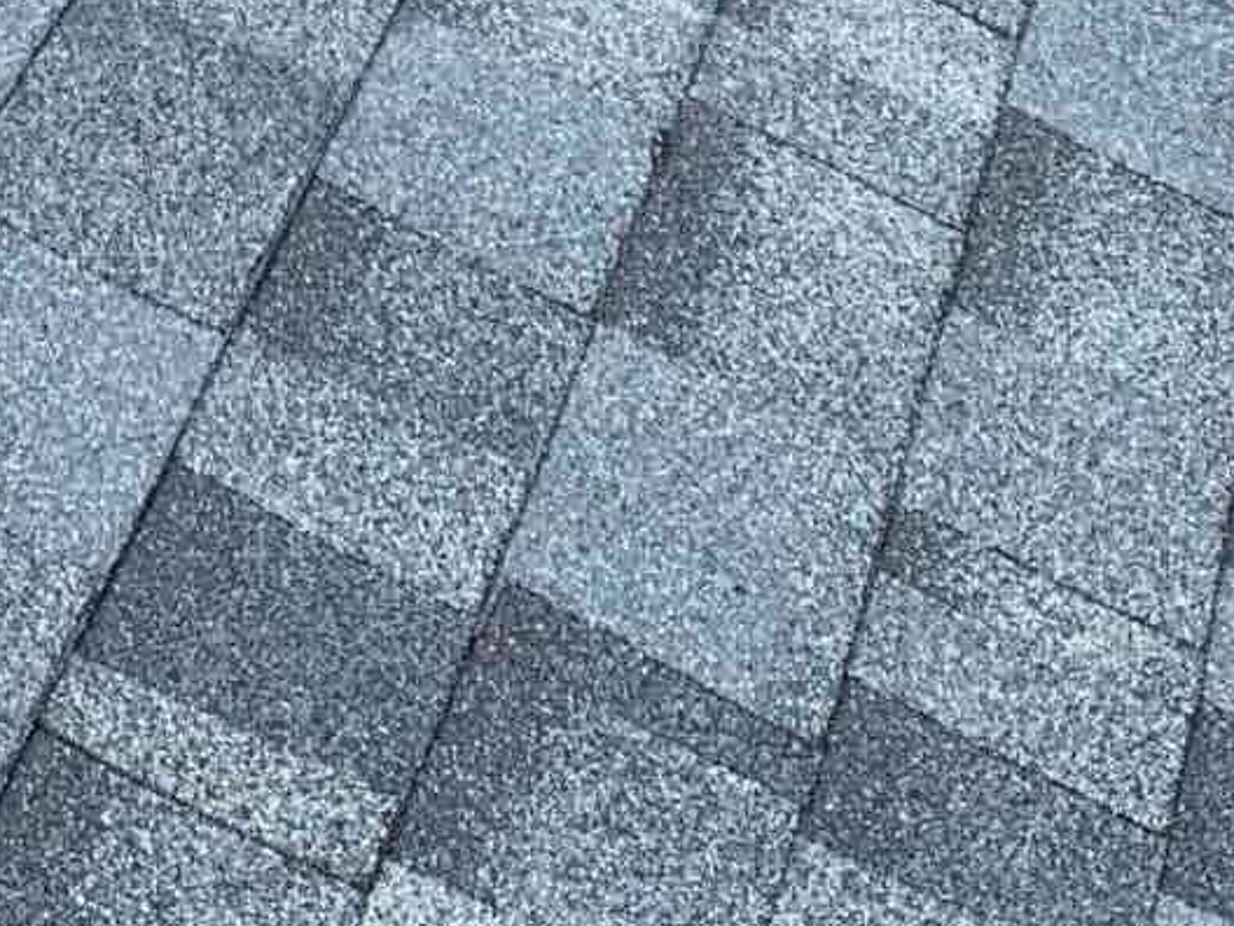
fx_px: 4492
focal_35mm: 126
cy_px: -648
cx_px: 26
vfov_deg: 11.1
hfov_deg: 15.4
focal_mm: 4.25
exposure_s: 1/765
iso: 25
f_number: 1.8
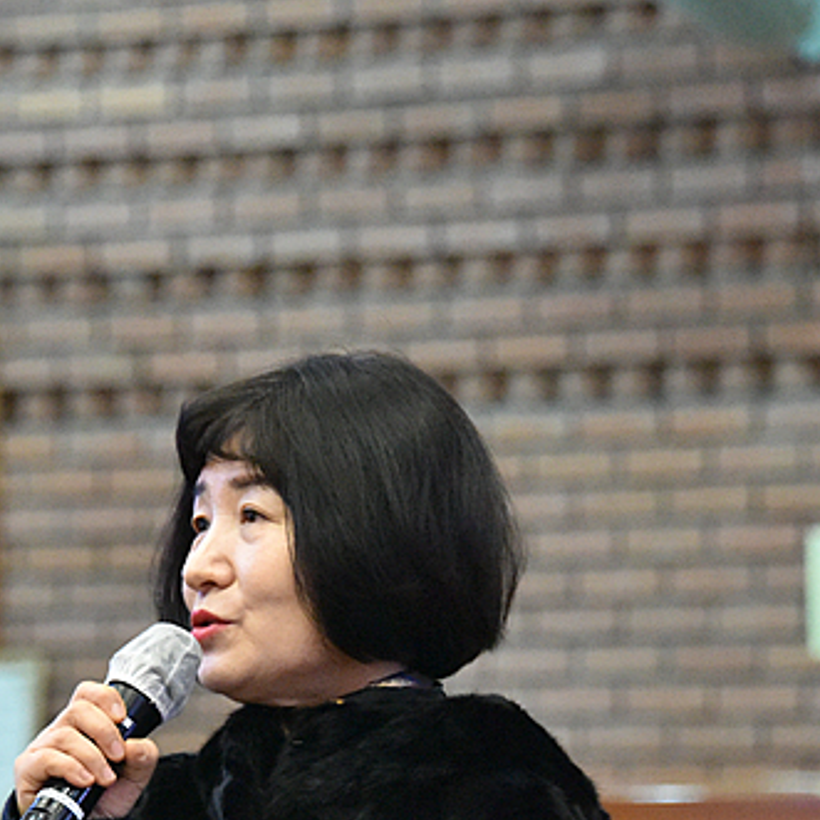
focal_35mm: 370
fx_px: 9916
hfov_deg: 4.7
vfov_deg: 4.7
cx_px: 268
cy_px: 630
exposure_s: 1/125
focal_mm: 180
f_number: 6.3
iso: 10000
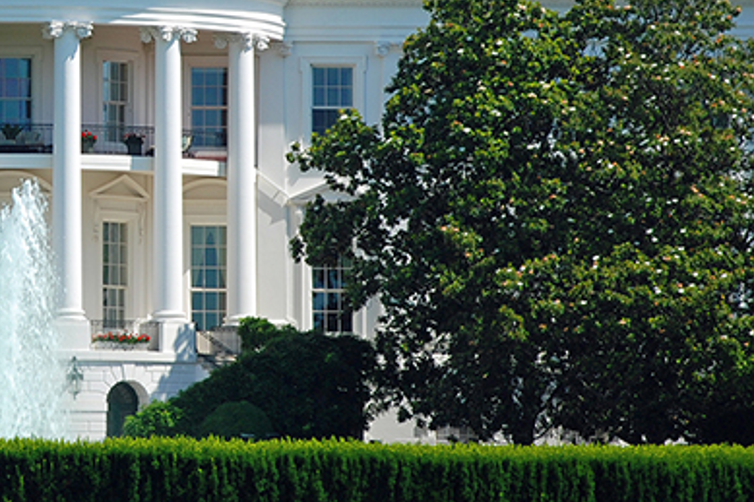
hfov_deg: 5.8
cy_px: 131
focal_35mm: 355
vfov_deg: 3.9
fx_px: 7432
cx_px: 0
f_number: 5.6
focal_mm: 92
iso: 100
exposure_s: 1/125
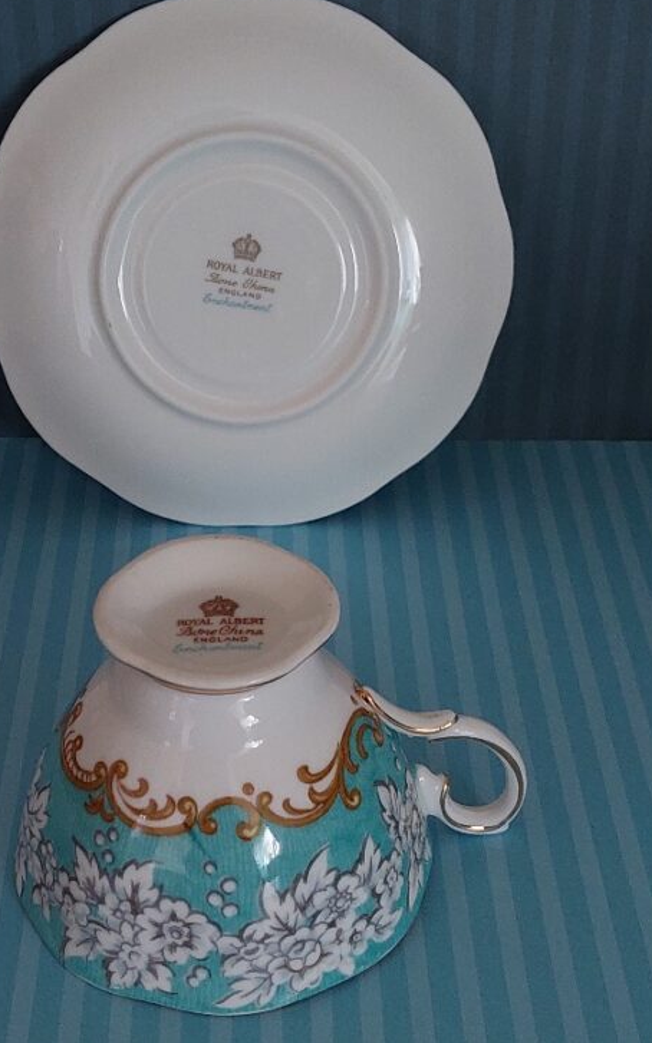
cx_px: 253
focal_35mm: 28
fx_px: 797
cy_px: 506
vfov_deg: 66.5
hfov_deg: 44.2
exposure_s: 1/50
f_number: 1.8
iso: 400
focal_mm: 5.23
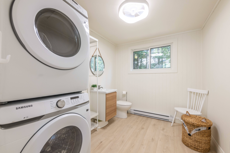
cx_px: 115
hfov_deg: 104.3
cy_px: 76
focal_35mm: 14
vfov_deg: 81.2
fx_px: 89
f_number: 7.1
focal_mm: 14
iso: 320
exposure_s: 1/40
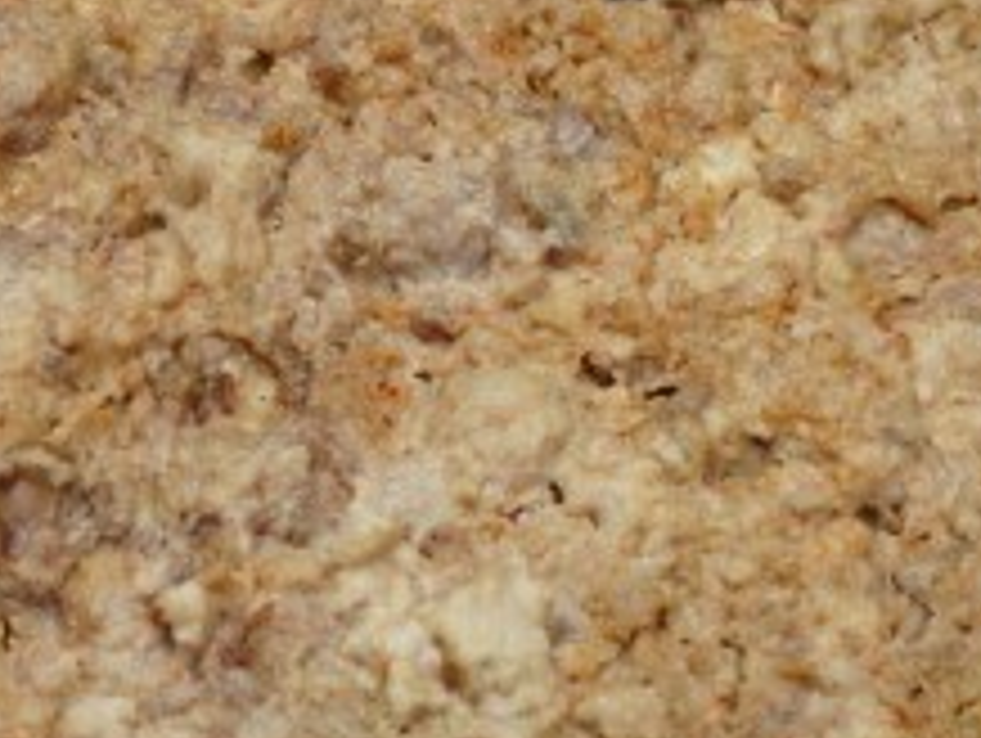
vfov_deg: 6.9
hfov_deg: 9.2
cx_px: 814
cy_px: 86
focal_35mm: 214
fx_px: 6071
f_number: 10
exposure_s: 1/100
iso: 100
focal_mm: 45
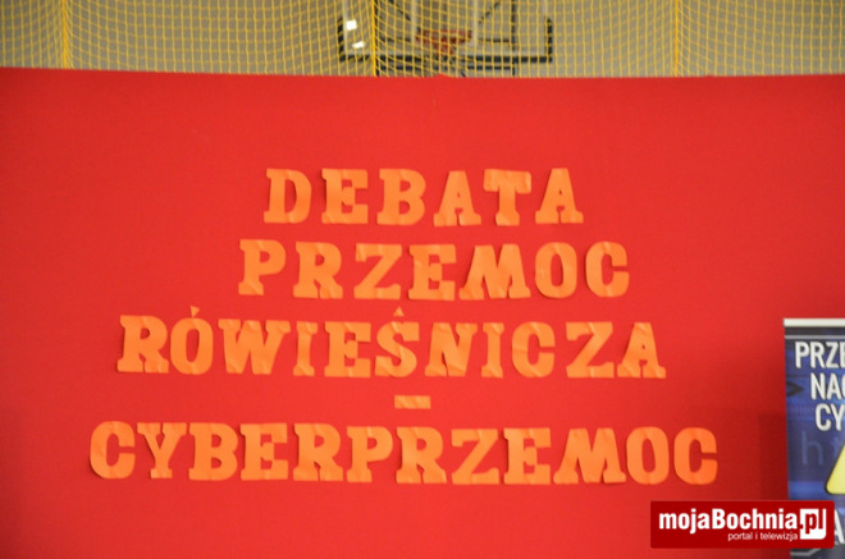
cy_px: 280
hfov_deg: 16.1
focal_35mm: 128
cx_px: 422
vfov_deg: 10.7
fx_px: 2986
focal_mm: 85
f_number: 5.6
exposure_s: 1/30
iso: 3200
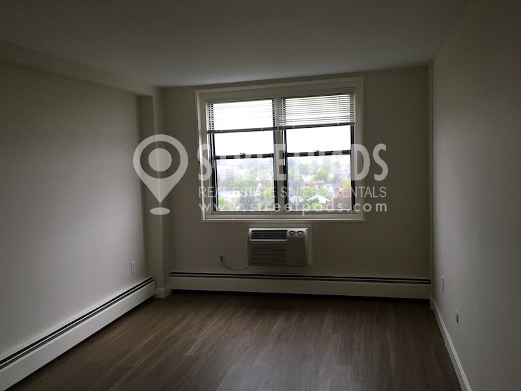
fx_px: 436
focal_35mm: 29
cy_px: 196
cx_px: 260
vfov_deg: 48.2
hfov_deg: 61.7
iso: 40
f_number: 2.2
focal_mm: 4.15
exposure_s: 1/30
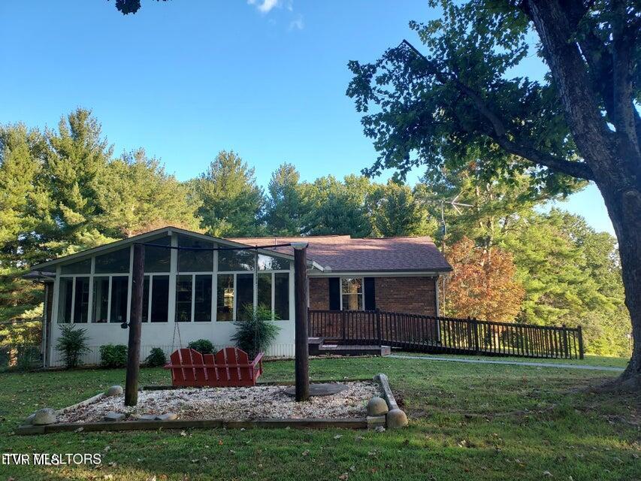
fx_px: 444
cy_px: 240
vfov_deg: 56.8
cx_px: 320
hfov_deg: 71.6
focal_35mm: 24
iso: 40
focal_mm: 4.6
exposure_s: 1/220
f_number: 1.8
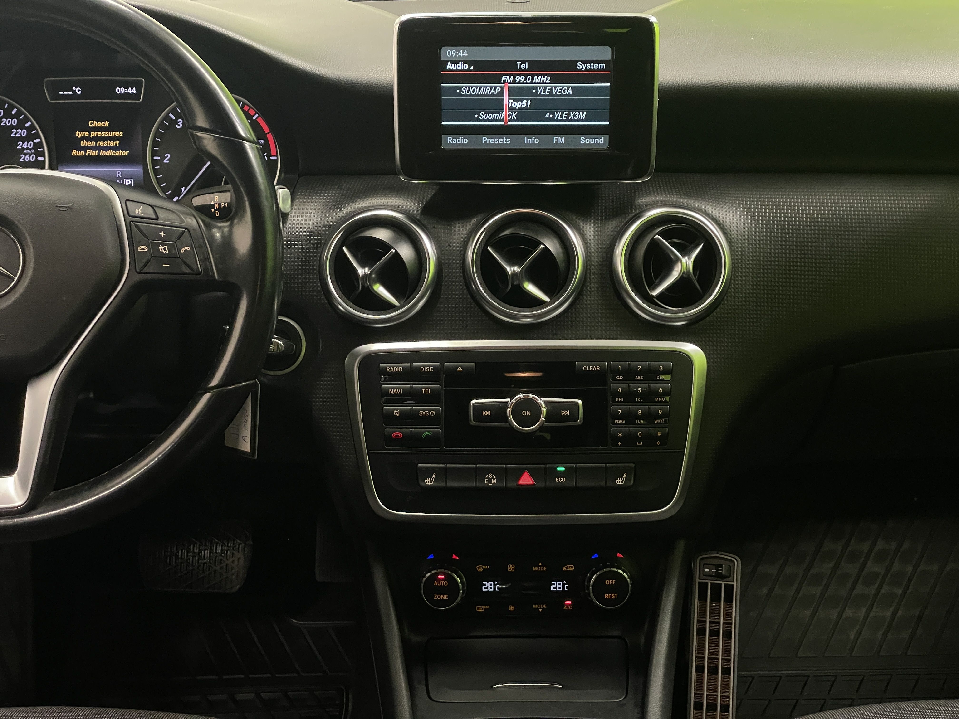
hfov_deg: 36.8
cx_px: 480
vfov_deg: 28.0
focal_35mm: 52
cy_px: 360
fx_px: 1441
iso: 400
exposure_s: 1/50
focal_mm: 6
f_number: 2
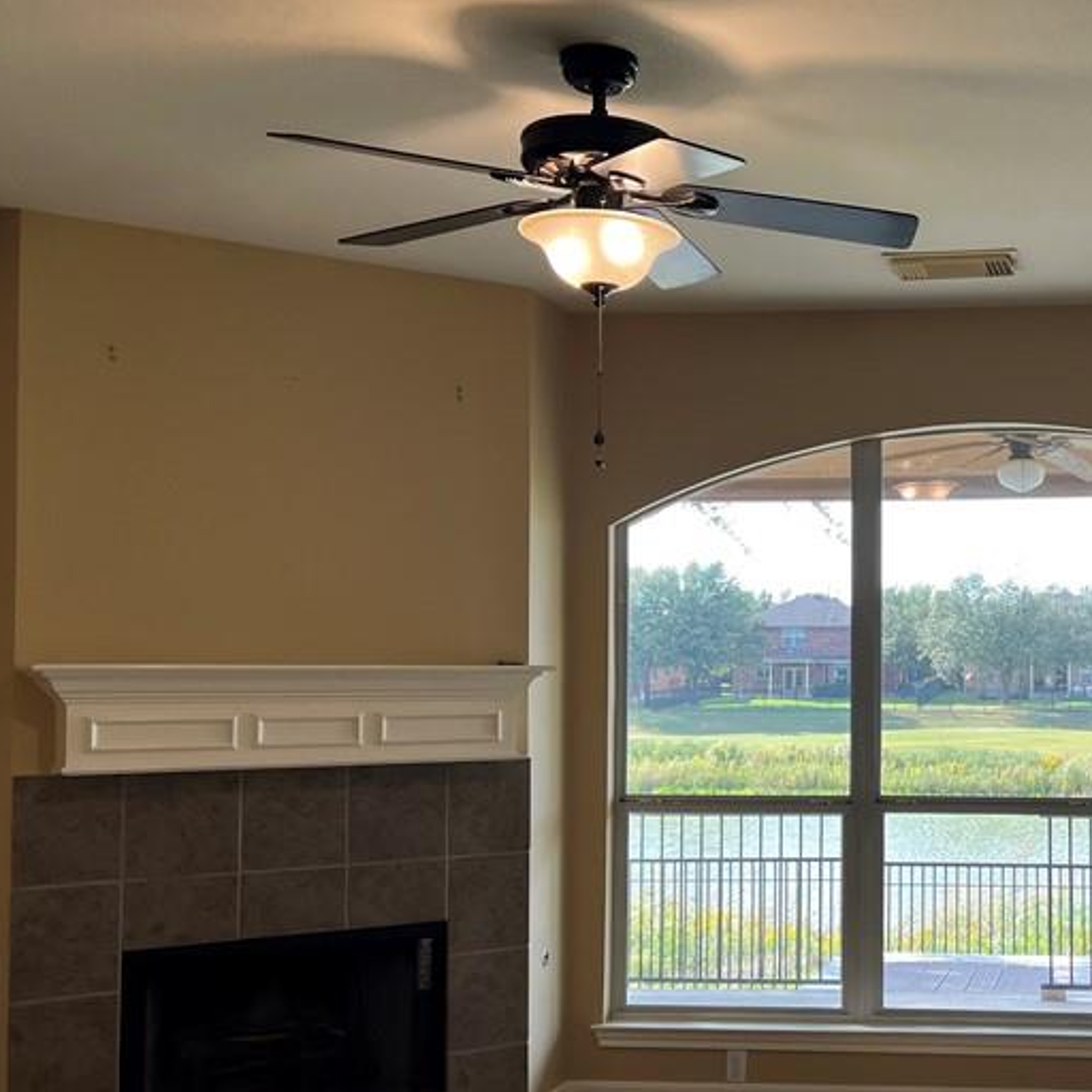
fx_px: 1642
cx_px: 966
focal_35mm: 46
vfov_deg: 36.7
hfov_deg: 34.9
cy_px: 648
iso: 50
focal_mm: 5.7
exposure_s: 1/120
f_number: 1.5
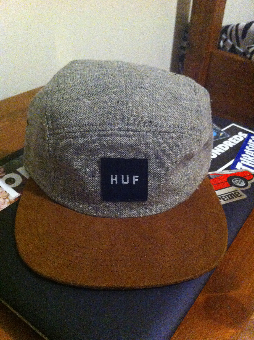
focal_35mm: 35
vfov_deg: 52.7
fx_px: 343
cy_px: 170
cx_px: 127
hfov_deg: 40.6
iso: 1000
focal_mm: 3.85
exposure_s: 1/15
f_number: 2.8
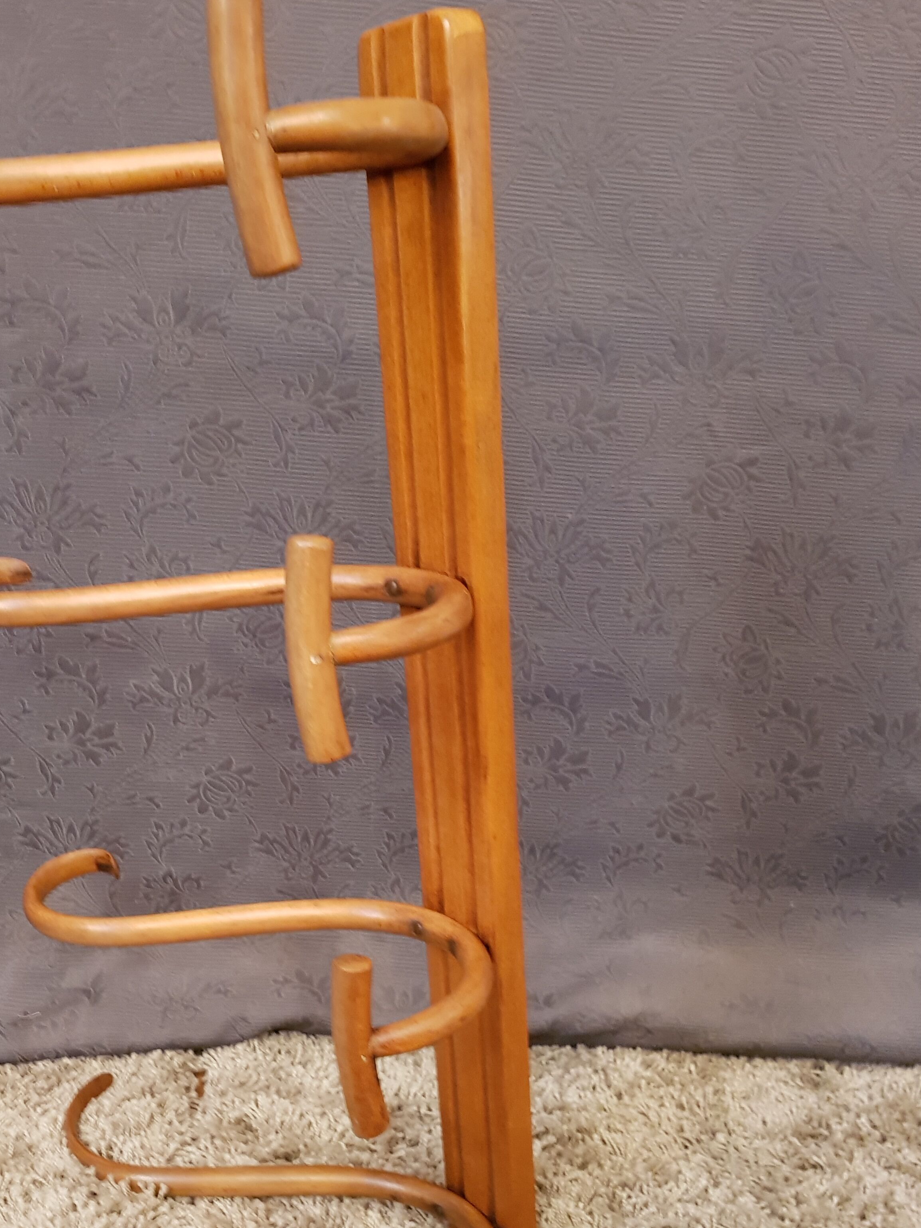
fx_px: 1206
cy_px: 774
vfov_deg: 53.3
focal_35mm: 34
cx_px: 361
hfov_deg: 41.6
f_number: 1.7
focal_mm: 4.2
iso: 200
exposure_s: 1/10
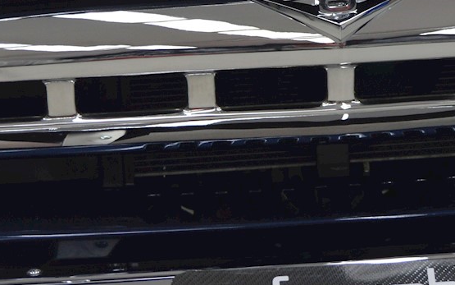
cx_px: 324
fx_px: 2096
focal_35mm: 169
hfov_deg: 12.4
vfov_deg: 7.7
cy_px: -41
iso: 400
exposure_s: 1/60
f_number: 5
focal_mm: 32
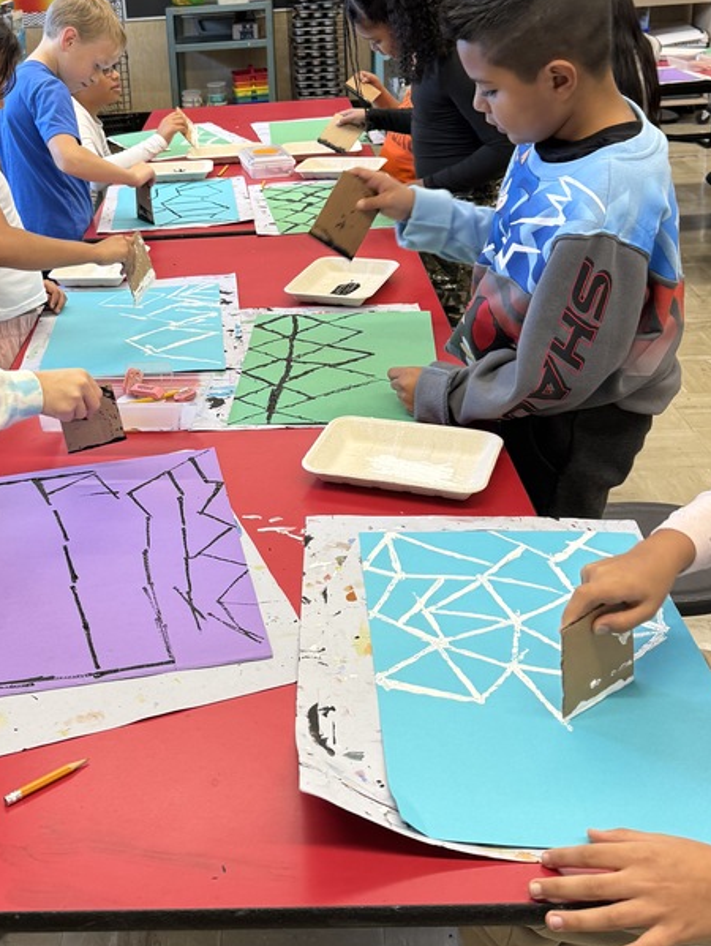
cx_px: 220
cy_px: 317
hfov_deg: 34.7
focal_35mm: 41
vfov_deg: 45.1
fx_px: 1122
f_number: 1.78
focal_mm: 6.76
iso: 100
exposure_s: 1/60
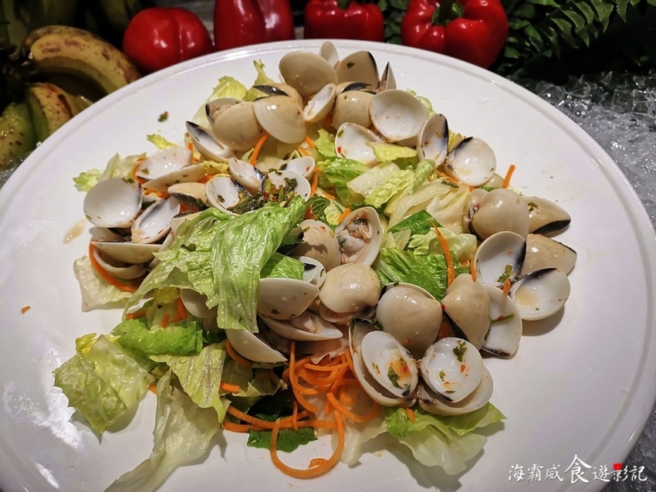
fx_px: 512
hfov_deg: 65.3
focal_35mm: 27
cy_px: 246
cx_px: 328
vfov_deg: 51.3
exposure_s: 3
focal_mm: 5.58
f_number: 1.8
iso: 100
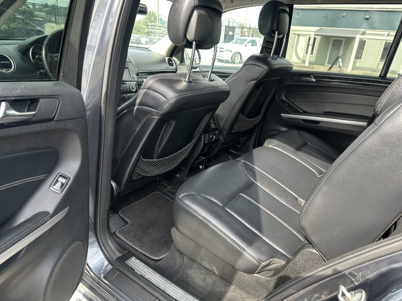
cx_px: 201
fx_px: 279
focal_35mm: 24
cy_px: 150
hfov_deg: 71.6
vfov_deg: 56.8
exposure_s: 1/212
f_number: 1.78
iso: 80
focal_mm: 6.86
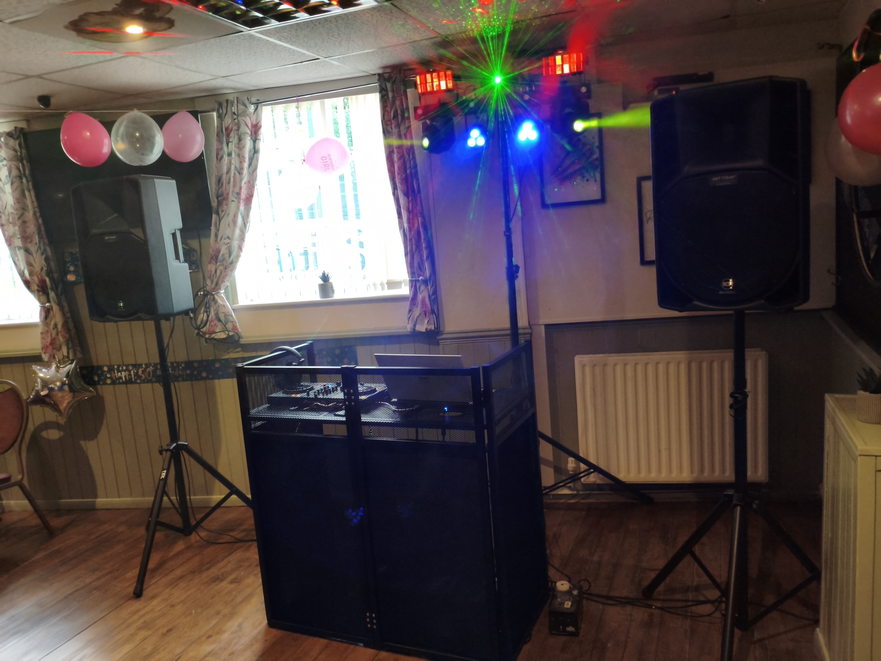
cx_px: 440
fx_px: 662
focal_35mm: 26
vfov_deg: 53.1
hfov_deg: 67.3
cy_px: 330
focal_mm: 4.94
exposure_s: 1/99.9
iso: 1250
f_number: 1.5
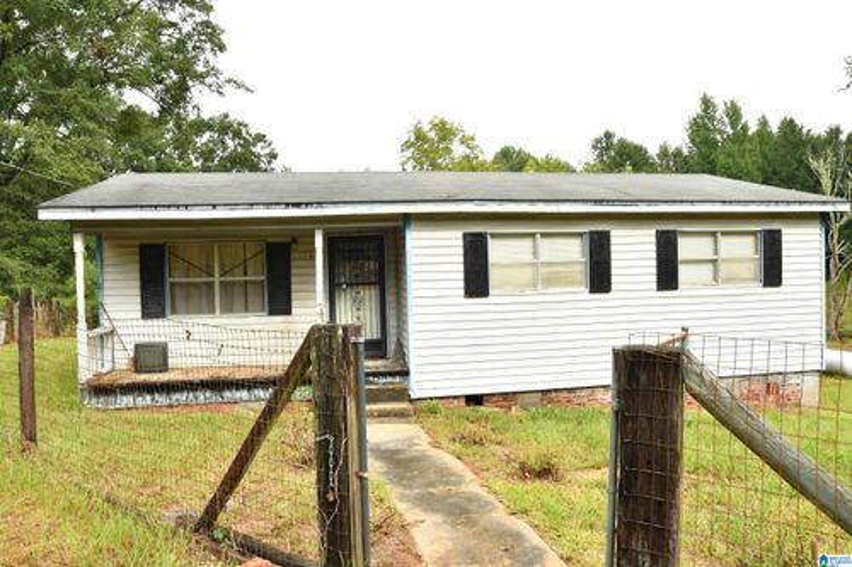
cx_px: 426
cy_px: 284
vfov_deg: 50.4
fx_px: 603
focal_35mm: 26
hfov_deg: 70.5
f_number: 9
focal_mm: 17
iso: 640
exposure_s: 1/250
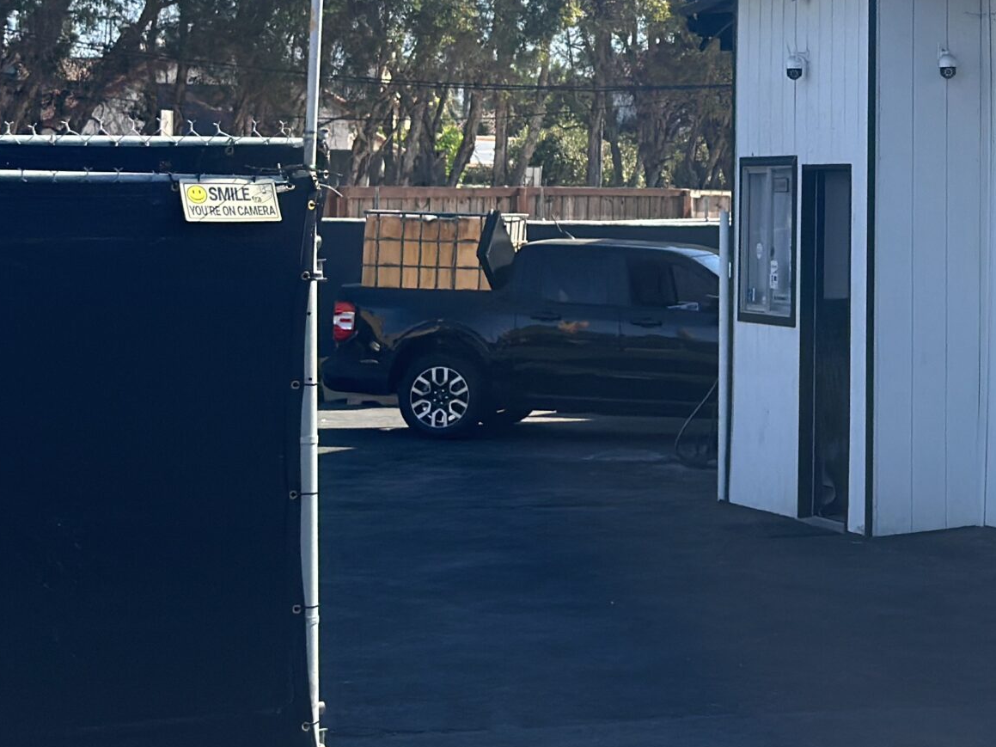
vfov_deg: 13.8
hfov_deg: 18.1
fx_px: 3050
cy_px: 17
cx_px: 991
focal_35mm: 106
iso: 100
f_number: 1.78
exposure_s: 1/4016
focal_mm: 6.86
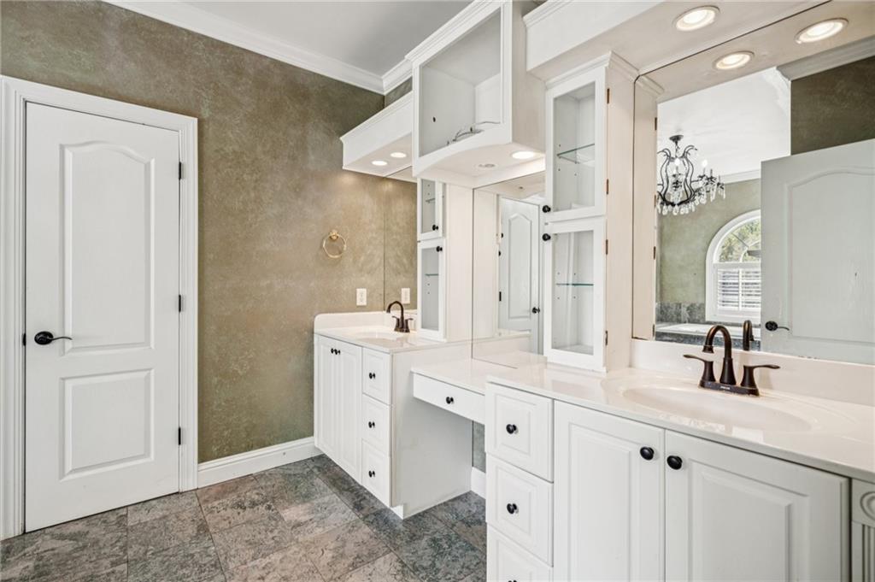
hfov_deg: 96.8
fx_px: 389
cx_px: 438
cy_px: 291
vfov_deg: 73.7
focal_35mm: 16
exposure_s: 1/60
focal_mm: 16
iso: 400
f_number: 5.6
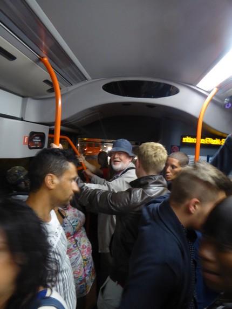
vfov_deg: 71.6
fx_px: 214
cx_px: 116
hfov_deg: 56.8
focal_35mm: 24
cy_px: 154
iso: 400
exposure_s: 1/5
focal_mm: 4.3
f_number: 3.5
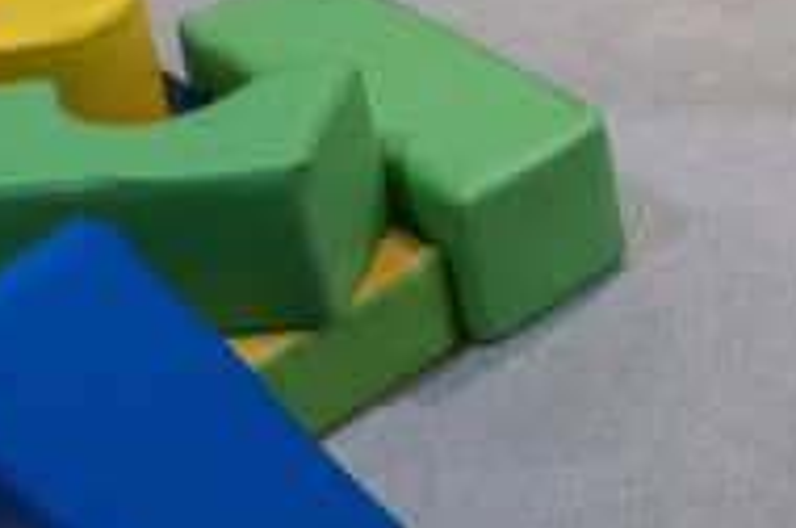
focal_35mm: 81
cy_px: -207
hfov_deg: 21.5
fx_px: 1788
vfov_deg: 15.7
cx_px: 1156
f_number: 4.5
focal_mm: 10
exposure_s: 1/50
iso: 1000
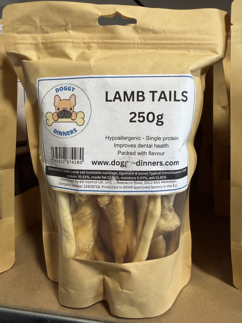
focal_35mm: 24
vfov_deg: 71.6
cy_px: 162
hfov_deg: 56.8
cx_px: 121
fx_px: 224
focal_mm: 2.22
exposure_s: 1/100
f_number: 2.2
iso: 320
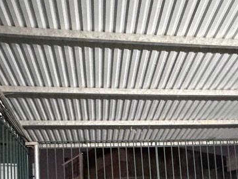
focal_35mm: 40
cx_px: 132
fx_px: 275
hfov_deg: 46.7
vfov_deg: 30.8
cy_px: 211
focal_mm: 2.22
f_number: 2.2
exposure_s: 1/30
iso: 2000
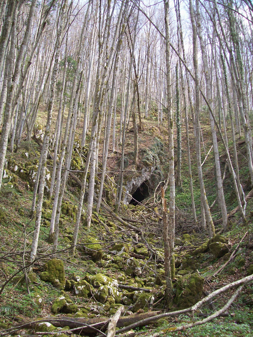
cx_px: 126
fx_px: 351
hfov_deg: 39.6
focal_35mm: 36
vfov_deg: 51.4
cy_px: 168
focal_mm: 6
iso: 80
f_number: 2.7
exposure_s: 1/205
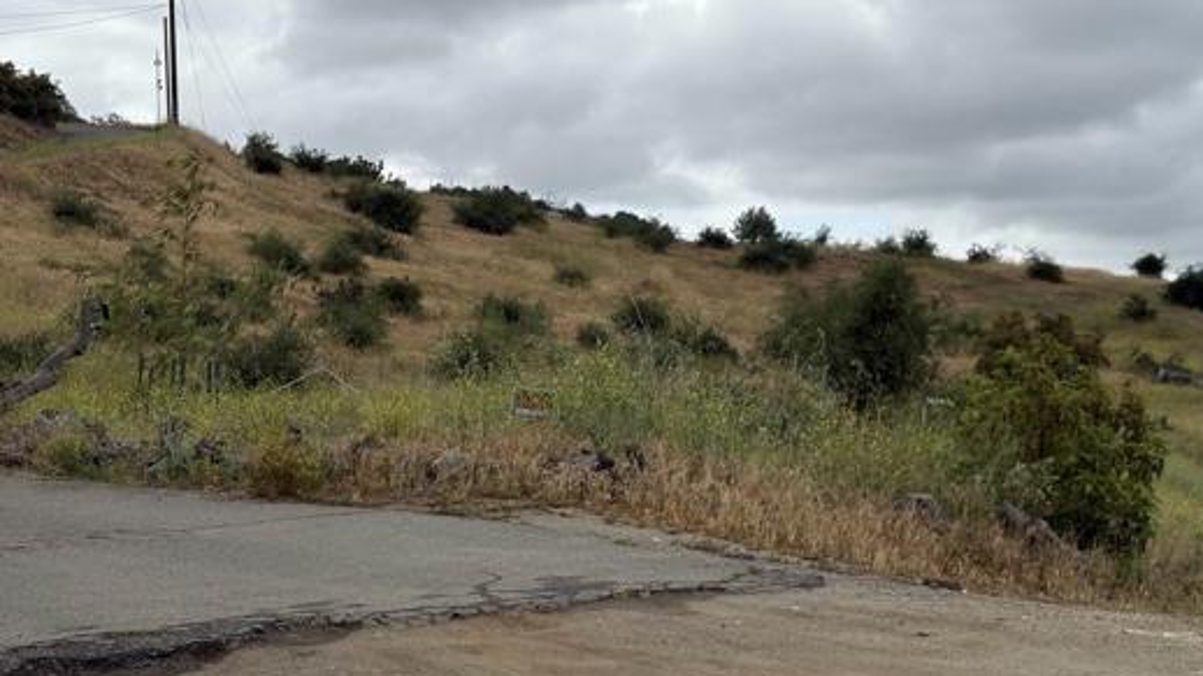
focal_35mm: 70
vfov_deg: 17.2
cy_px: 316
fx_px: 2232
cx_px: 669
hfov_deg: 30.1
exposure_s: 1/3279
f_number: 1.6
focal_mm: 5.96
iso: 32
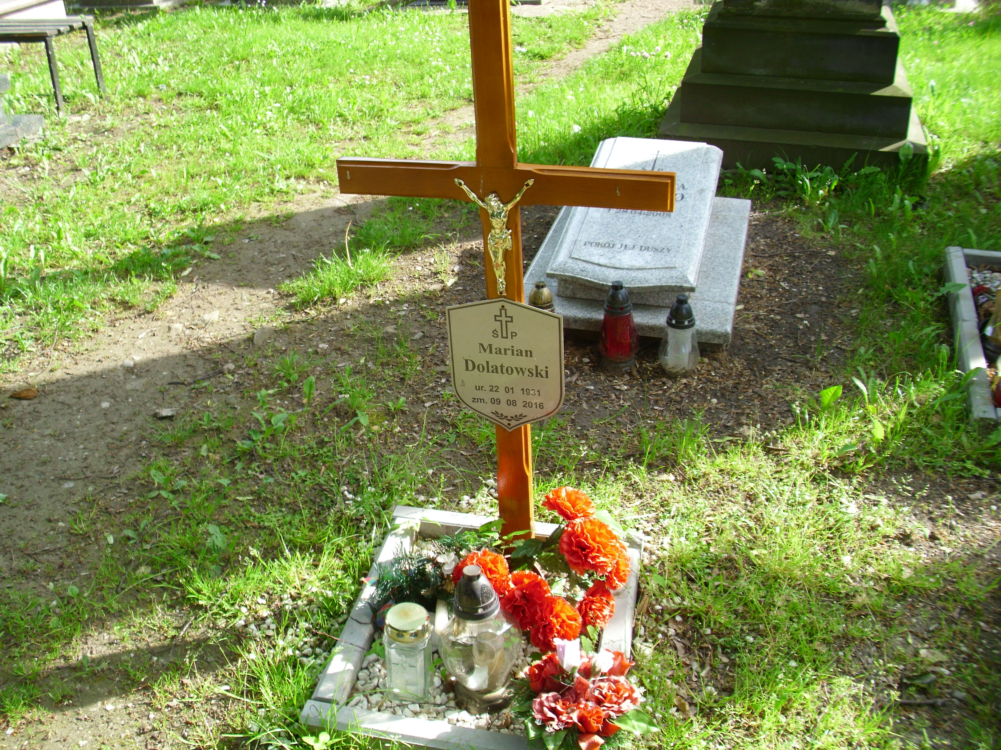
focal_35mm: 35
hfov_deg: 52.6
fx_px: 1012
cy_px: 375
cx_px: 500
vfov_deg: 40.7
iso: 50
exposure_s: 1/90
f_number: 3
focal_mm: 6.2
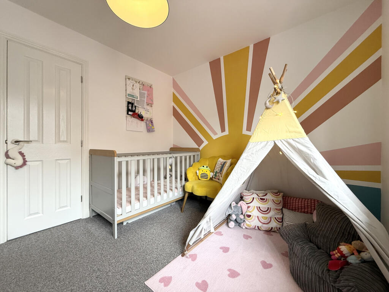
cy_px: 146
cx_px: 194
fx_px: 157
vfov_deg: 85.7
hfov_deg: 102.1
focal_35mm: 14
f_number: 2.2
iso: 200
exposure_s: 1/100
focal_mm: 2.22
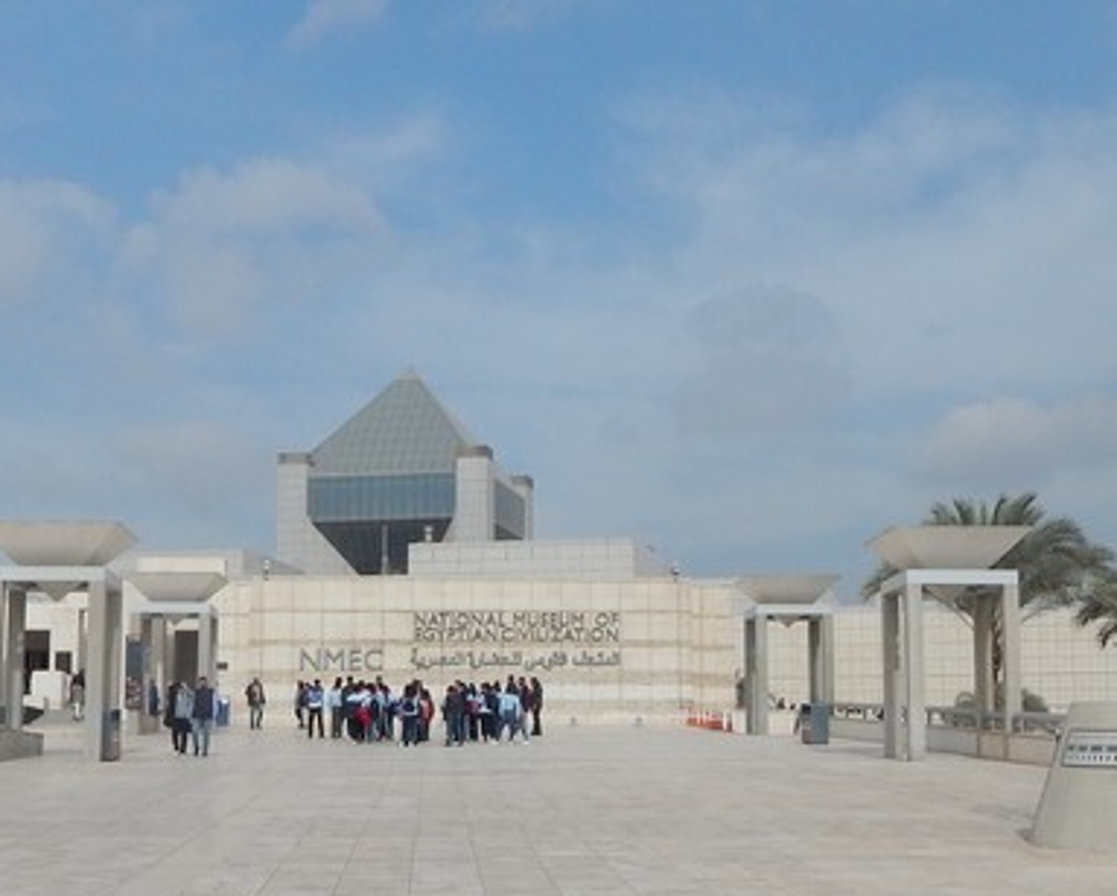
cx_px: 534
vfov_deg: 25.3
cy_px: 560
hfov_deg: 31.4
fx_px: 1985
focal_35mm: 60
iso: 125
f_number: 6
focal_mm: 4
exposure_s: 1/1000
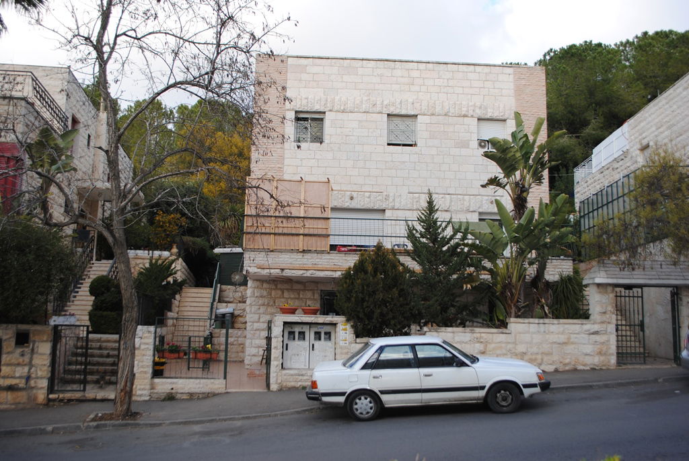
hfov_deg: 57.2
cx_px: 344
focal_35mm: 33
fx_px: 632
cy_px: 230
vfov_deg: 40.1
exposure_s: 1/200
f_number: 4.5
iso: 100
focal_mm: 22
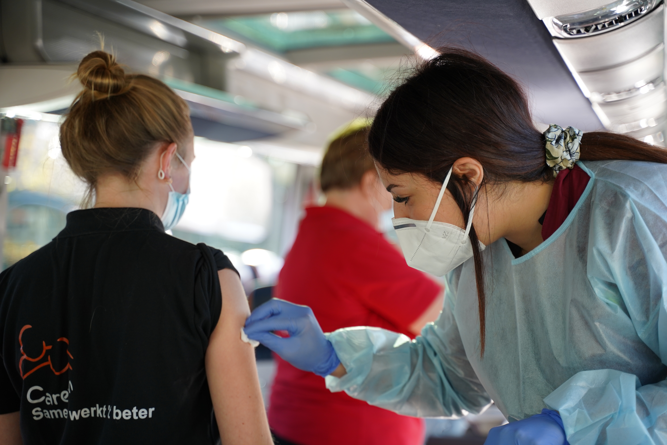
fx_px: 1389
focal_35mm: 75
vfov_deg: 18.2
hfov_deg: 27.0
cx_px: 334
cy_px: 222
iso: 500
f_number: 2.8
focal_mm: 75
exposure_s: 1/80
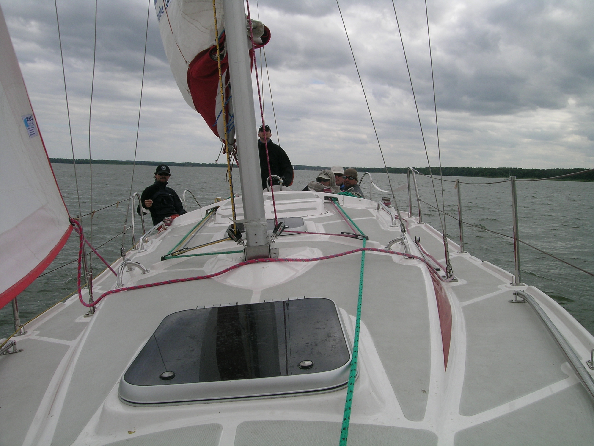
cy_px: 223
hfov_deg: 63.4
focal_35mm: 28
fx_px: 480
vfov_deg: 49.7
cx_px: 297
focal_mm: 5.8
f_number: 7.1
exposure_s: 1/228
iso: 50
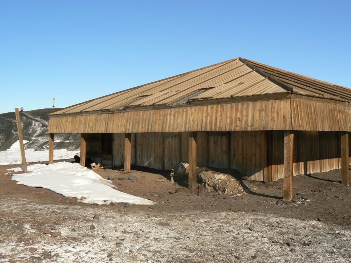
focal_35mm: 37
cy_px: 134
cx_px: 174
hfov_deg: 50.1
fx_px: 375
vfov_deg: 38.7
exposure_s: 1/500
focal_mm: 6
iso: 80
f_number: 6.3
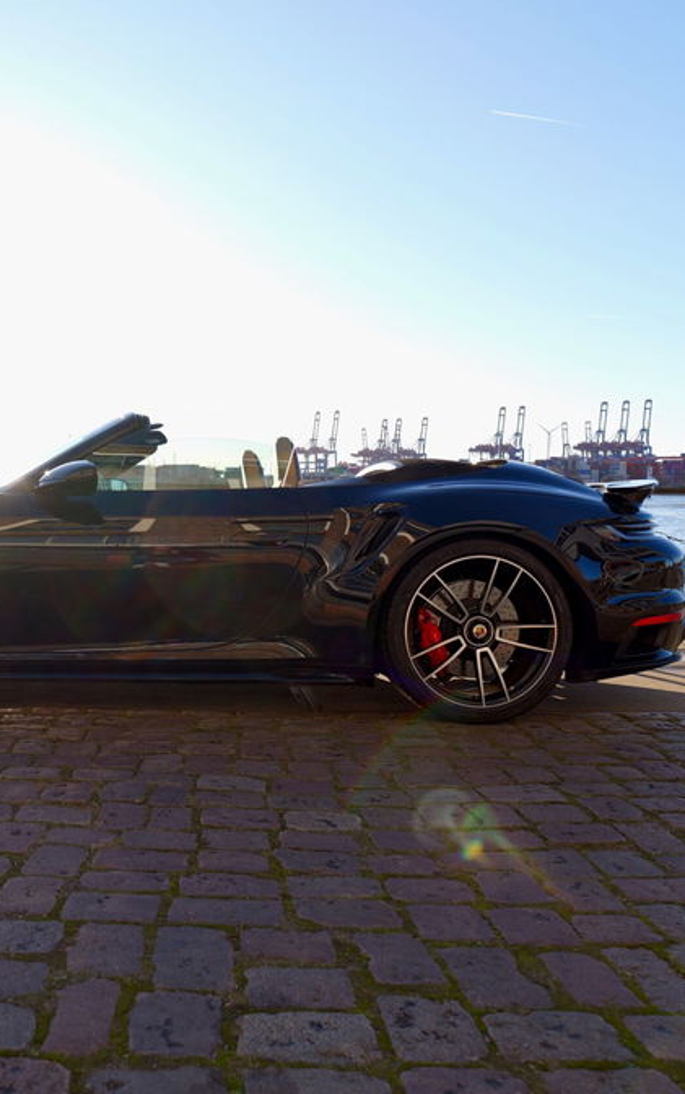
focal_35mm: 31
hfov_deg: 39.7
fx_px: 925
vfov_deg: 61.2
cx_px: 184
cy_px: 543
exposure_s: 1/200
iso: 100
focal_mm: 20
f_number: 5
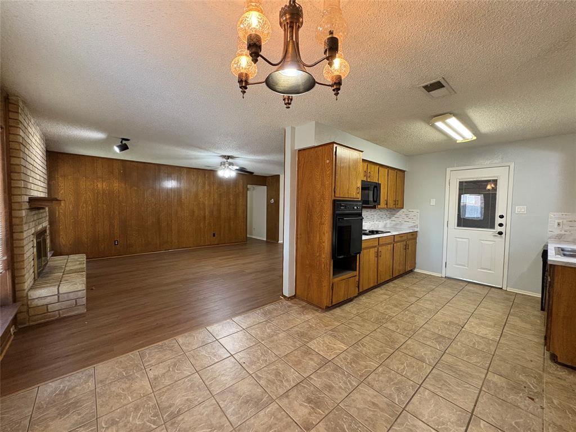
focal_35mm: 14
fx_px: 233
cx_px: 288
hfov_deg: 102.1
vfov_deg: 85.7
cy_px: 216
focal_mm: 2.22
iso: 500
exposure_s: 1/60
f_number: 2.2
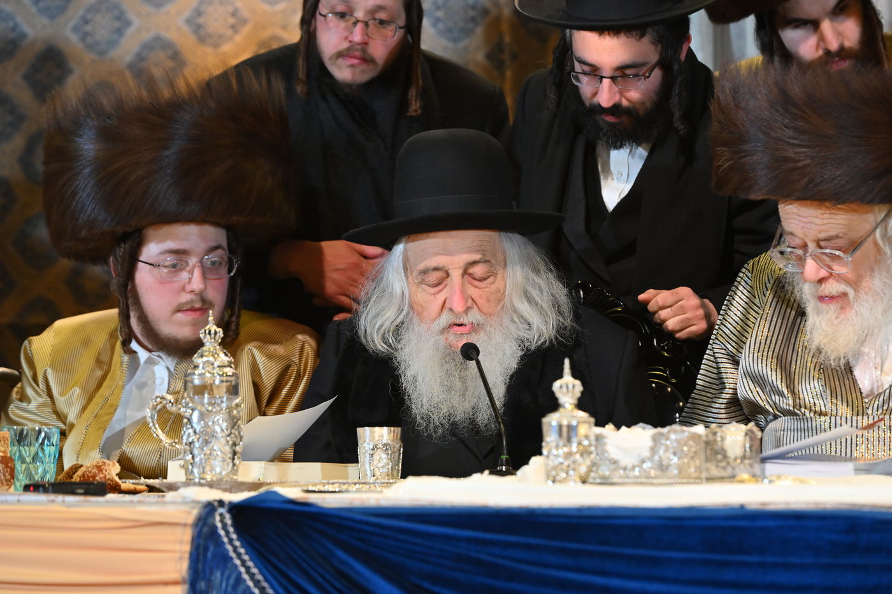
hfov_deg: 11.1
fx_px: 4583
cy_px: 297
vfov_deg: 7.4
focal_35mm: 185
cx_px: 446
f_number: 5
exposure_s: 1/200
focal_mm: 185
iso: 1250
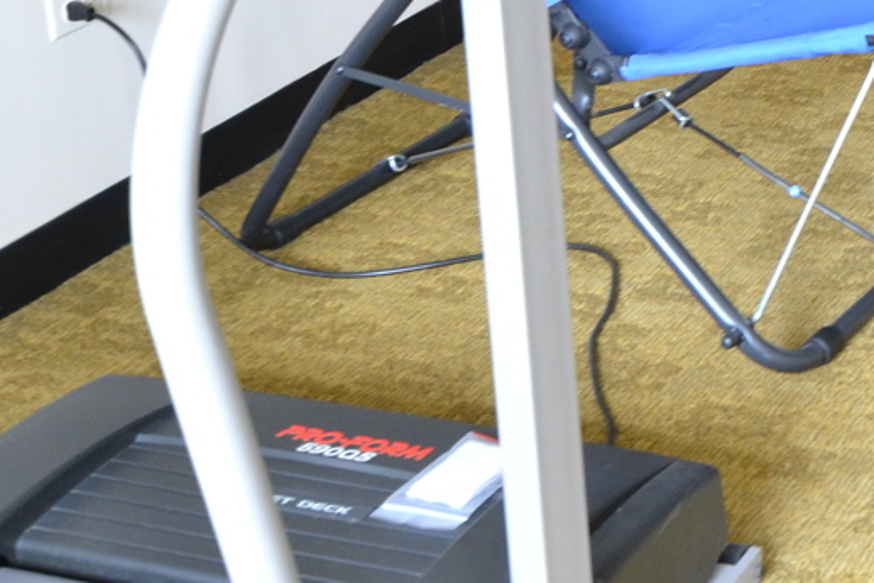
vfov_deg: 13.7
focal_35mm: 94
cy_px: -299
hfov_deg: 19.7
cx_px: 1173
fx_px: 2283
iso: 800
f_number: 3.5
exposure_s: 1/20
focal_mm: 20
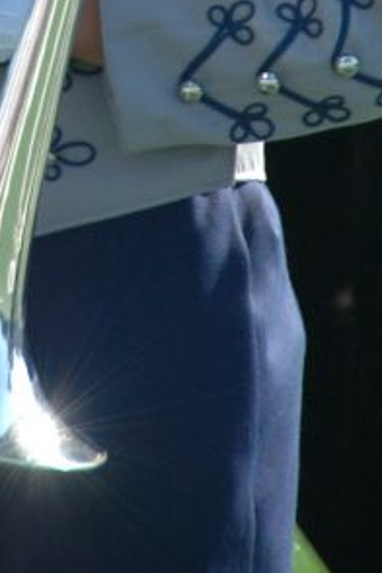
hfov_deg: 1.3
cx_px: 27
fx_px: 16616
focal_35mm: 1044
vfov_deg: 2.0
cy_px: -324
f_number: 5.6
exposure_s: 1/400
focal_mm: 200
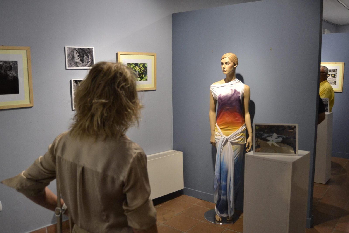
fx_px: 291
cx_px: 174
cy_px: 116
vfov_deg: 43.6
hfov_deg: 61.9
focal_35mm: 30
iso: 1250
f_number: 3.5
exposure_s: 1/60
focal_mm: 20
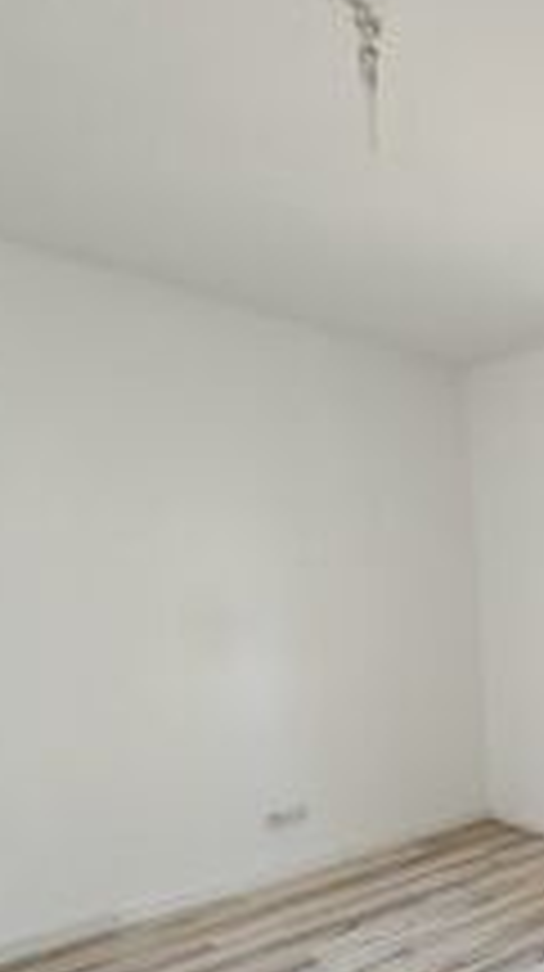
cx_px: 688
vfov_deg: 62.5
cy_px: 772
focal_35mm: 28
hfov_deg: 32.4
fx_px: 720
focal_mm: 1.82
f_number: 2
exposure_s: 1/33
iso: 250
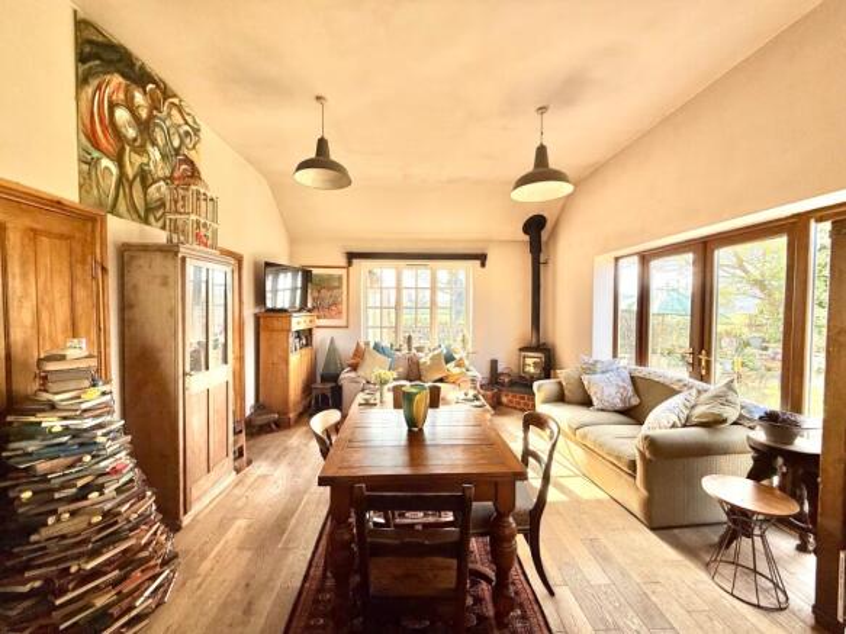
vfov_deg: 85.7
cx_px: 423
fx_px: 342
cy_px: 317
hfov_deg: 102.1
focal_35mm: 14
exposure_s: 1/99
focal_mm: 2.22
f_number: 2.2
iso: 80
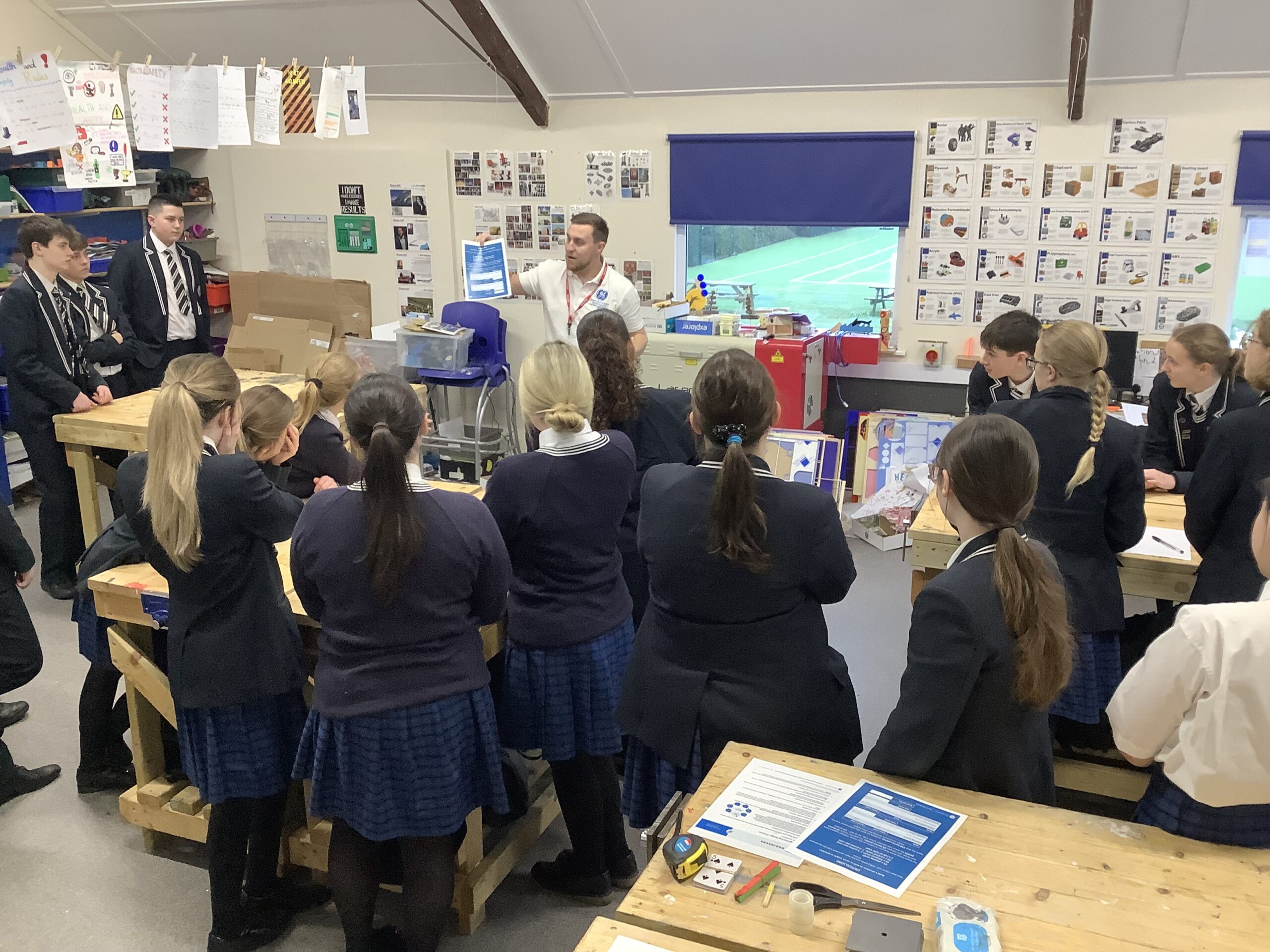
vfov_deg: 45.4
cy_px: 476
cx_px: 635
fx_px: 1137
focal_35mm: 31
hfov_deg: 58.4
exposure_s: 1/50
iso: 160
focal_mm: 3.3
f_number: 2.4
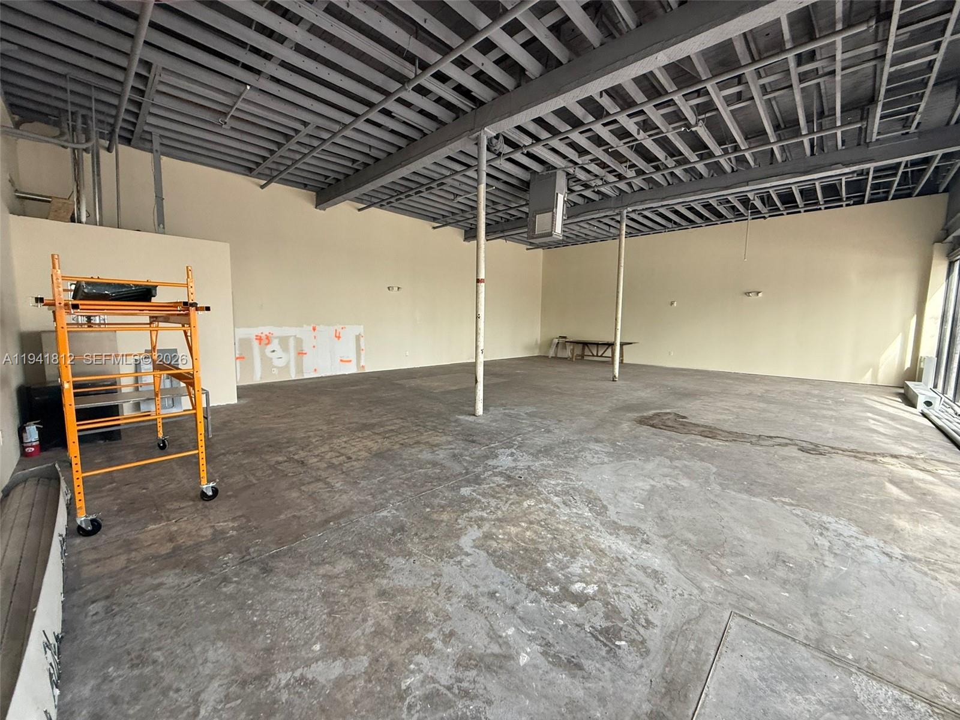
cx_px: 480
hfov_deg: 102.1
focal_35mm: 14
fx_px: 388
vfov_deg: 85.7
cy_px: 360
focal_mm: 2.22
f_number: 2.2
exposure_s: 1/99
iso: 200
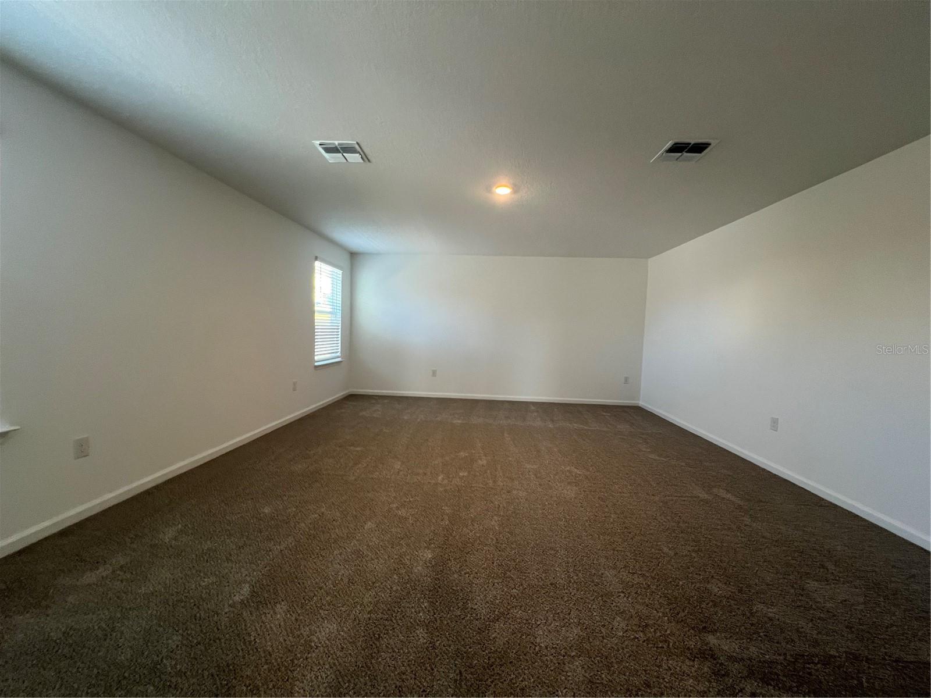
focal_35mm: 13
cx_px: 466
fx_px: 350
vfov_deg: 89.9
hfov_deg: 106.2
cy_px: 349
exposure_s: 1/120
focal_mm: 1.57
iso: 250
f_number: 1.8
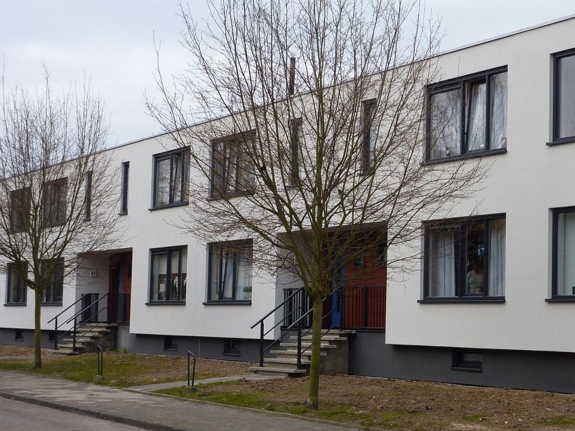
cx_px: 288
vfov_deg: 18.4
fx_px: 1329
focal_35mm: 80
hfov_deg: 24.4
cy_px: 216
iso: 80
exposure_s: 1/250
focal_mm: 9.1
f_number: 3.9
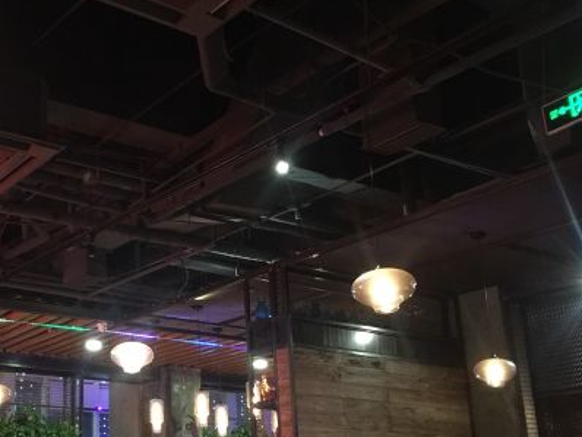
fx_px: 858
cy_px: 281
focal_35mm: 51
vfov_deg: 28.5
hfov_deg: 36.2
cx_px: 114
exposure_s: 1/8
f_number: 2.2
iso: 200
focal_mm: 4.15
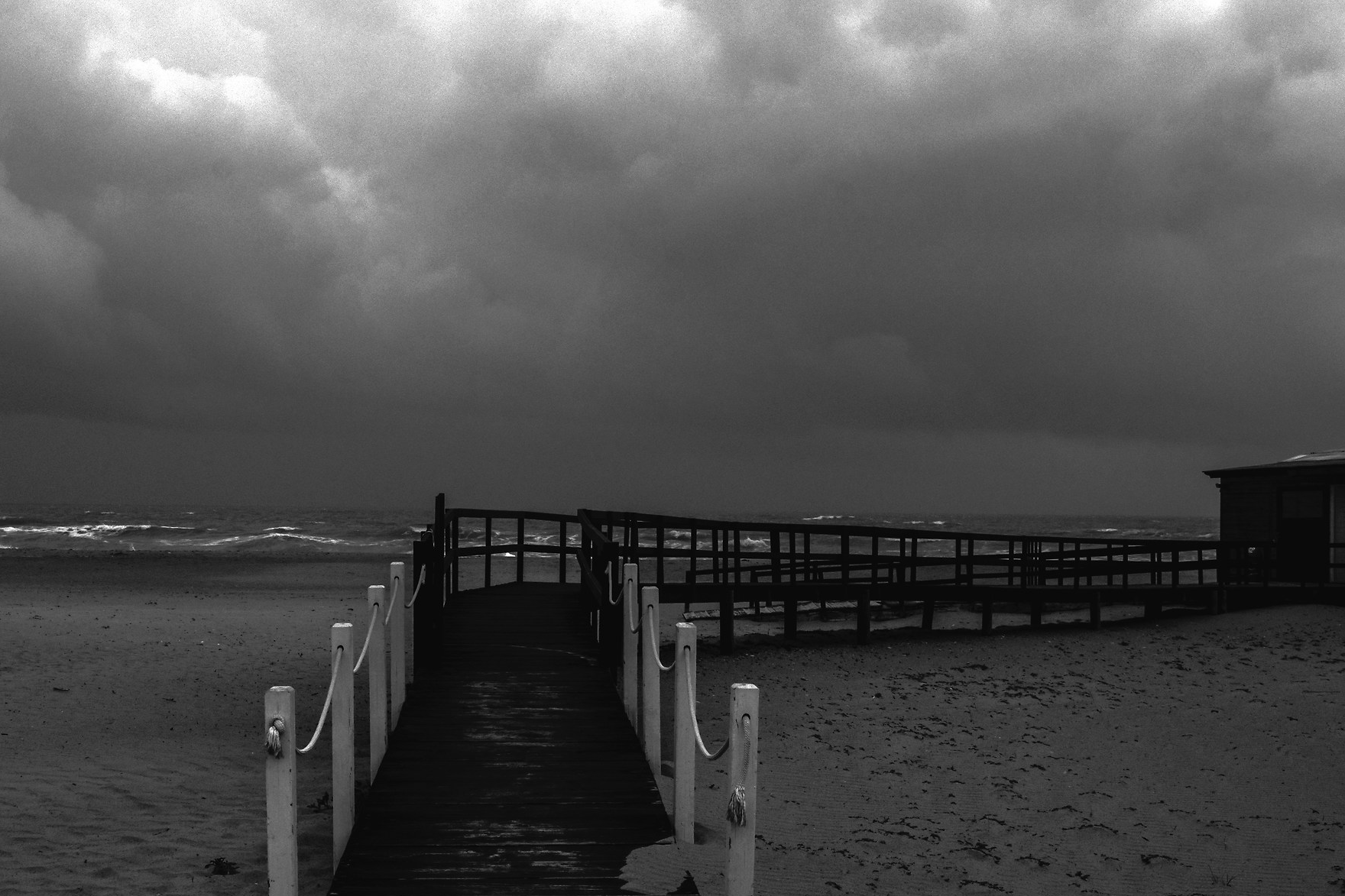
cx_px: 536
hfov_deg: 43.4
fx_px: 1681
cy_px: 496
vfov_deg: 29.8
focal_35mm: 45
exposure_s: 1/320
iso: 500
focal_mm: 22
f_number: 10
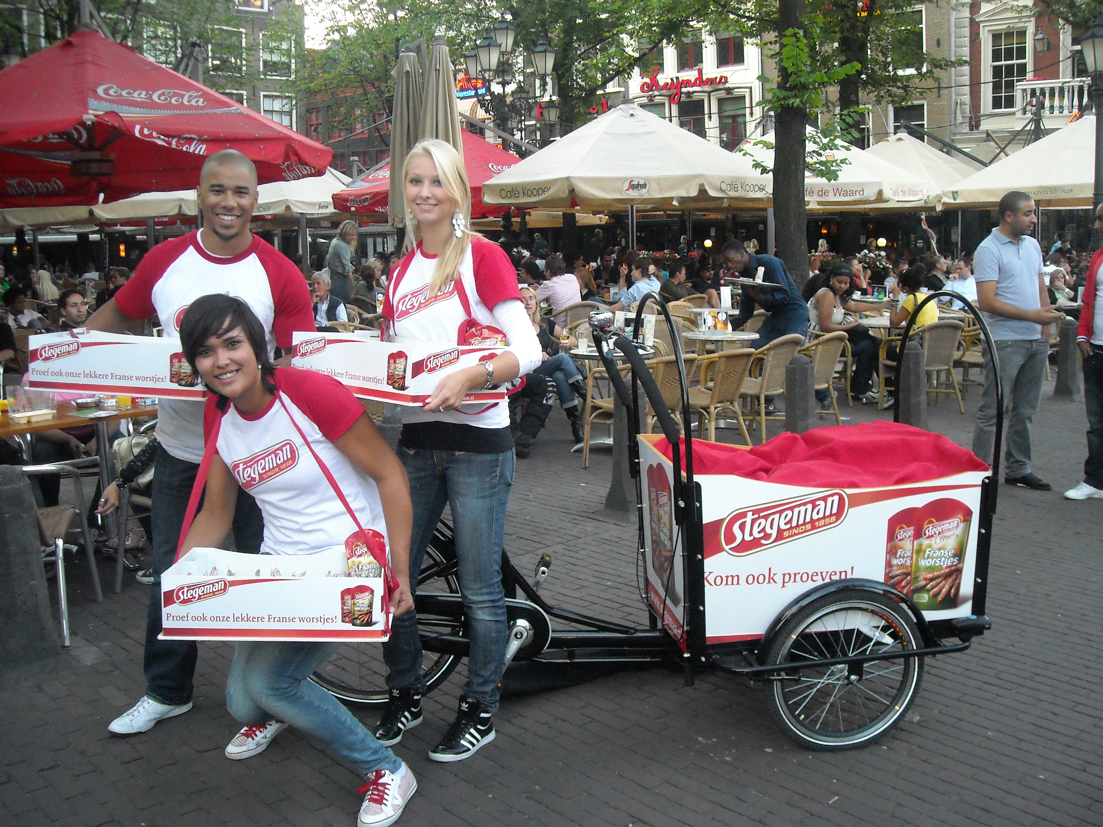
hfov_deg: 52.6
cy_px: 414
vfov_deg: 40.7
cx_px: 552
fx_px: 1115
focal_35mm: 35
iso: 308
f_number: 2.8
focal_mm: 5.7
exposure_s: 1/161
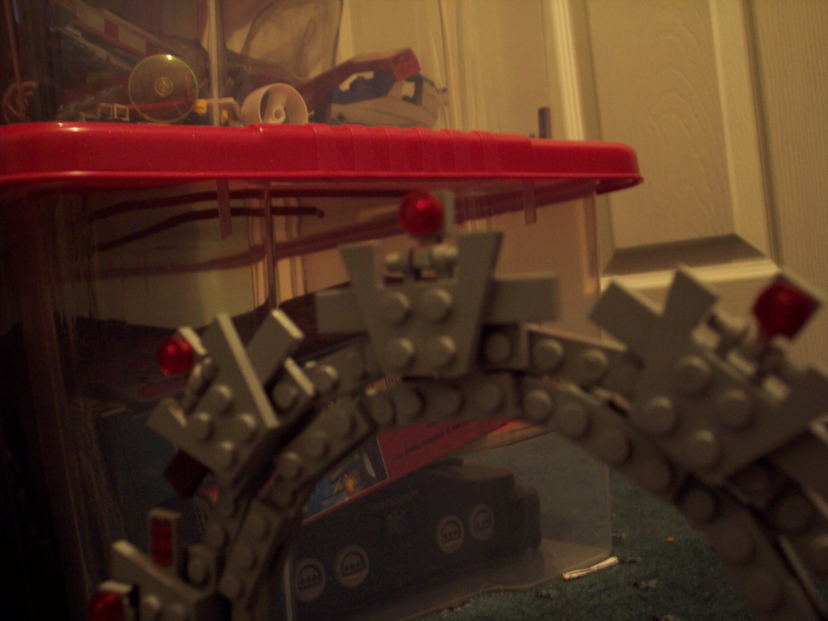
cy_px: 310
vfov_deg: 36.8
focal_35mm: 39
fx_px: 933
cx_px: 414
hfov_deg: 47.9
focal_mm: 8
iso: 200
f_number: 3.4
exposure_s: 1/4
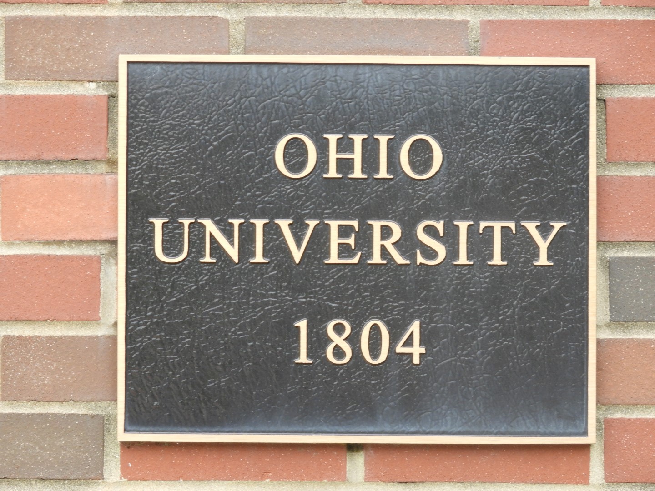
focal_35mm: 250
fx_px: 4730
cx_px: 328
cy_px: 246
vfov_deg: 5.9
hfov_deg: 7.9
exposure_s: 1/125
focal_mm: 44.8
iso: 280
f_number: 5.5
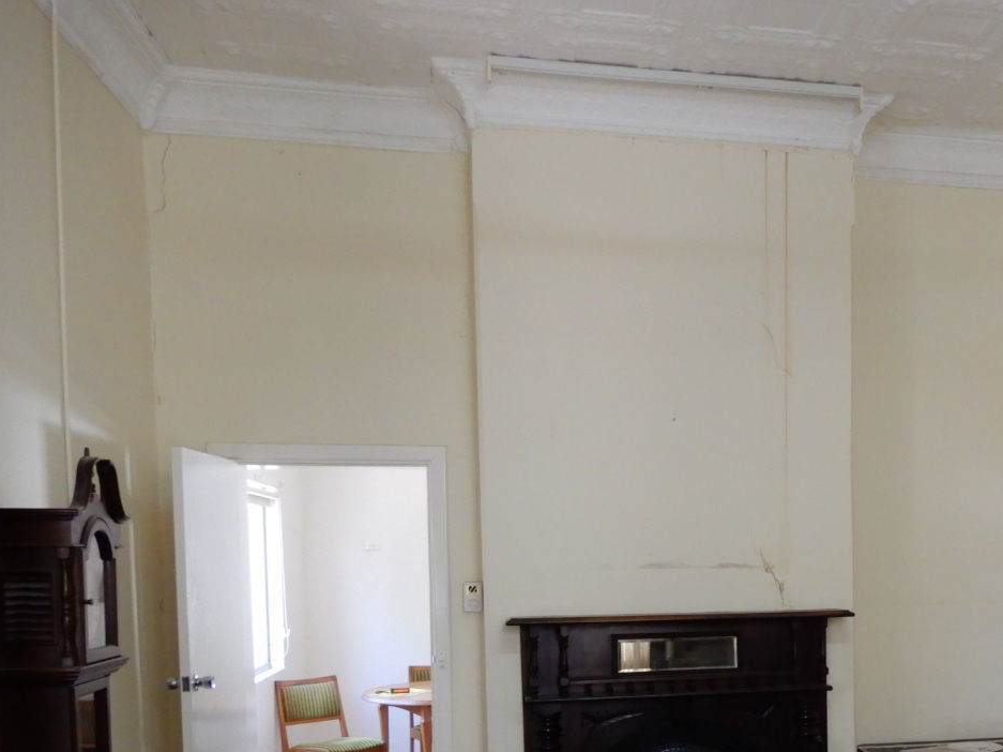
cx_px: 807
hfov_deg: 43.6
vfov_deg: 33.8
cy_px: 625
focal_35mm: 41
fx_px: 1188
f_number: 3.4
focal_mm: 4.3
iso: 360
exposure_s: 1/30
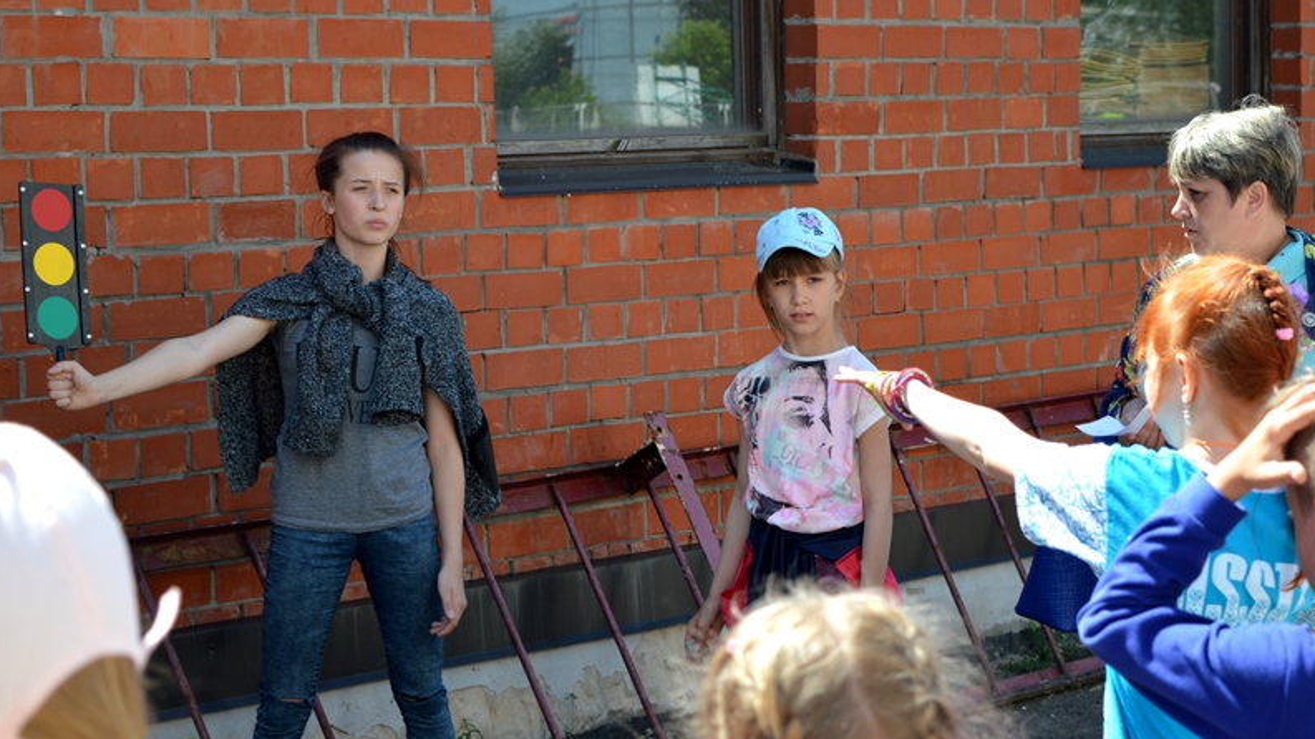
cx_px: 655
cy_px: 413
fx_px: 2650
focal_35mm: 76
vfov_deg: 15.9
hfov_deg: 27.9
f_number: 6.3
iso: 100
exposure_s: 1/160
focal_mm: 48
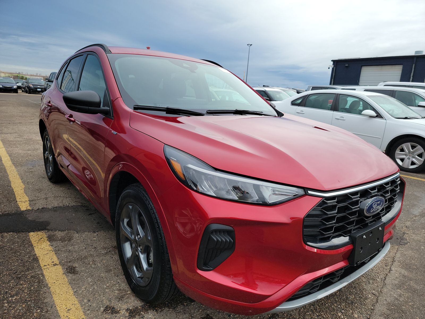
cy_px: 160
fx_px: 295
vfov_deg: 56.8
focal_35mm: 24
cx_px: 212
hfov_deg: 71.6
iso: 50
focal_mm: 6.7
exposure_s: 1/422
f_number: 1.8
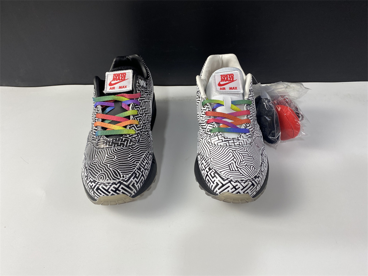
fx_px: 276
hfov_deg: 67.3
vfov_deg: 53.1
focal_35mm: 26
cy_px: 138
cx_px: 184
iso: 64
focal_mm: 4.25
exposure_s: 1/100
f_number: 1.8
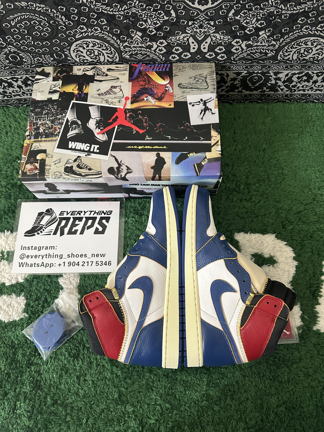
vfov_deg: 71.6
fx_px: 300
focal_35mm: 24
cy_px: 216
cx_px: 162
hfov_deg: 56.8
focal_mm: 6.86
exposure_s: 1/50
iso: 400
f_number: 1.78
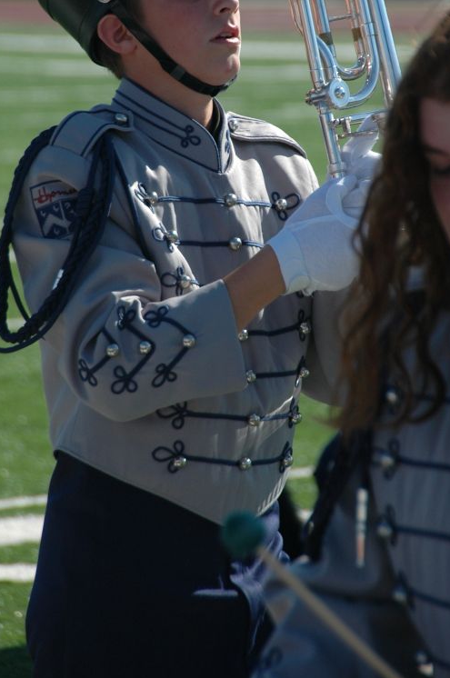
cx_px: 231
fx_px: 7750
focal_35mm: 412
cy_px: 217
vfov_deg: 5.0
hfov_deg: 3.3
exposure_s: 1/640
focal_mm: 200
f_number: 6.3
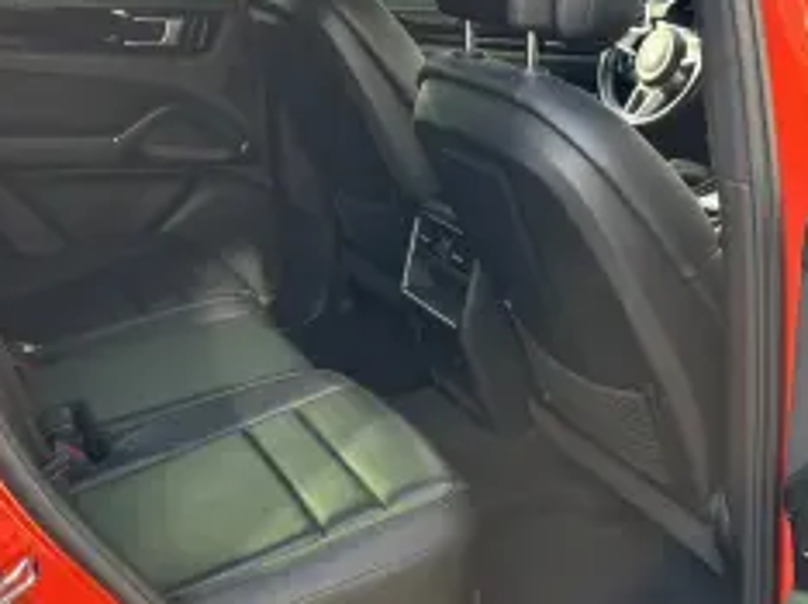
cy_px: 380
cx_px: 525
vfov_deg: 38.3
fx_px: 863
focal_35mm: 37
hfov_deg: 49.5
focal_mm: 6.76
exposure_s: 1/121
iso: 80
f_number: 1.78
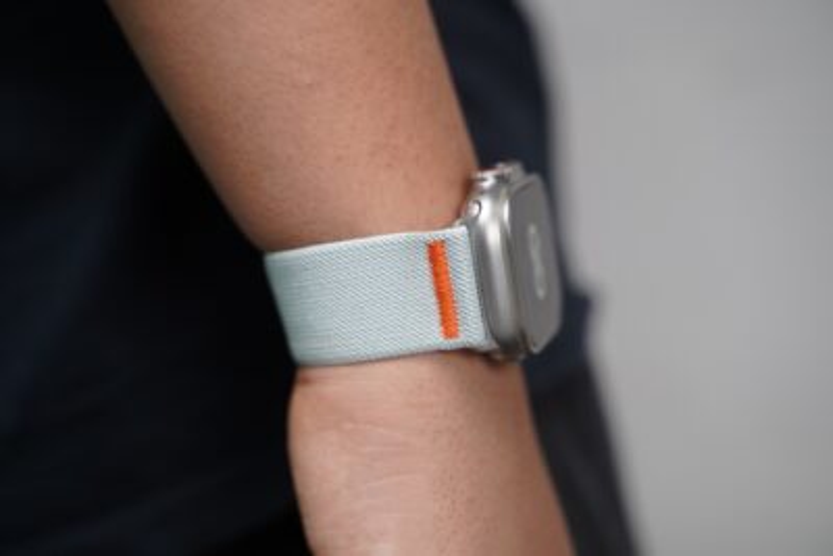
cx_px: 416
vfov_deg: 21.6
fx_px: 1458
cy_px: 278
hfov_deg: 31.9
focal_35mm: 63
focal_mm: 63
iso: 1000
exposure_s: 1/90
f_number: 4
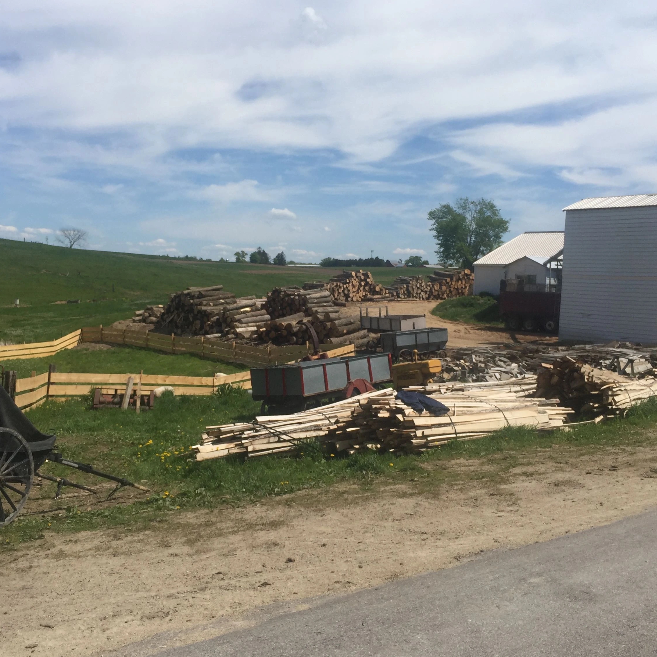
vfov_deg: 44.9
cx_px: 299
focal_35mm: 37
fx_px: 795
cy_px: 322
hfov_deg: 44.9
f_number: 2.2
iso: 32
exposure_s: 1/3300
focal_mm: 4.15
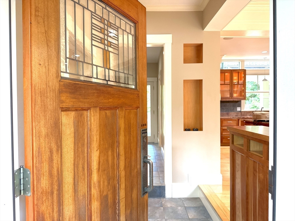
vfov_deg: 56.8
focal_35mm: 24
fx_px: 205
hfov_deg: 71.6
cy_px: 110
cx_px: 148
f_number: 1.78
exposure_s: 1/120
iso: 200
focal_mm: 6.76
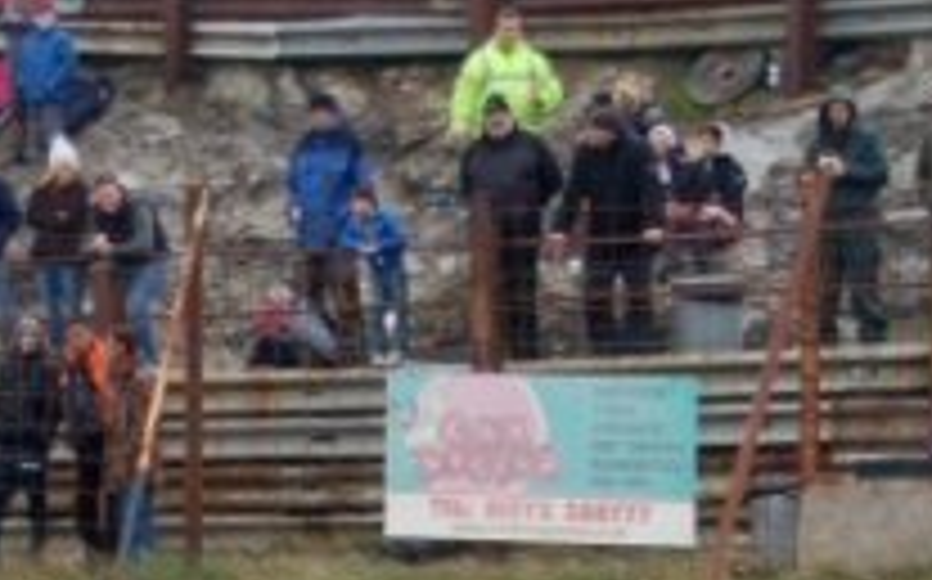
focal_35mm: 161
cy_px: 701
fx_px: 4086
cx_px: 383
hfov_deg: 13.0
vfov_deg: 8.0
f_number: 4.5
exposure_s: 1/500
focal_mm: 34
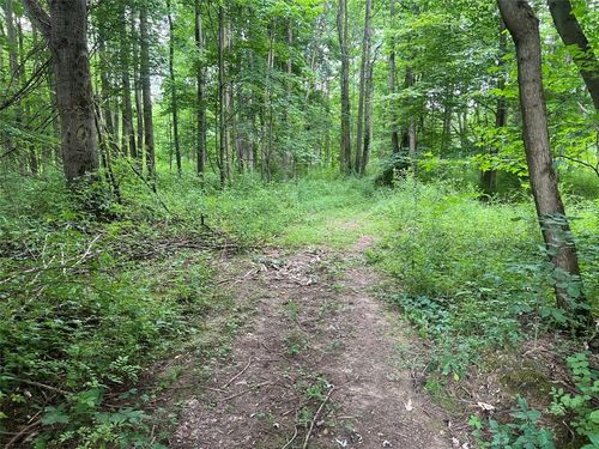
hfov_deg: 67.3
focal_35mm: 26
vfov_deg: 53.1
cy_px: 224
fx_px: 450
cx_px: 300
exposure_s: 1/121
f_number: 1.5
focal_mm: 5.7
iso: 100
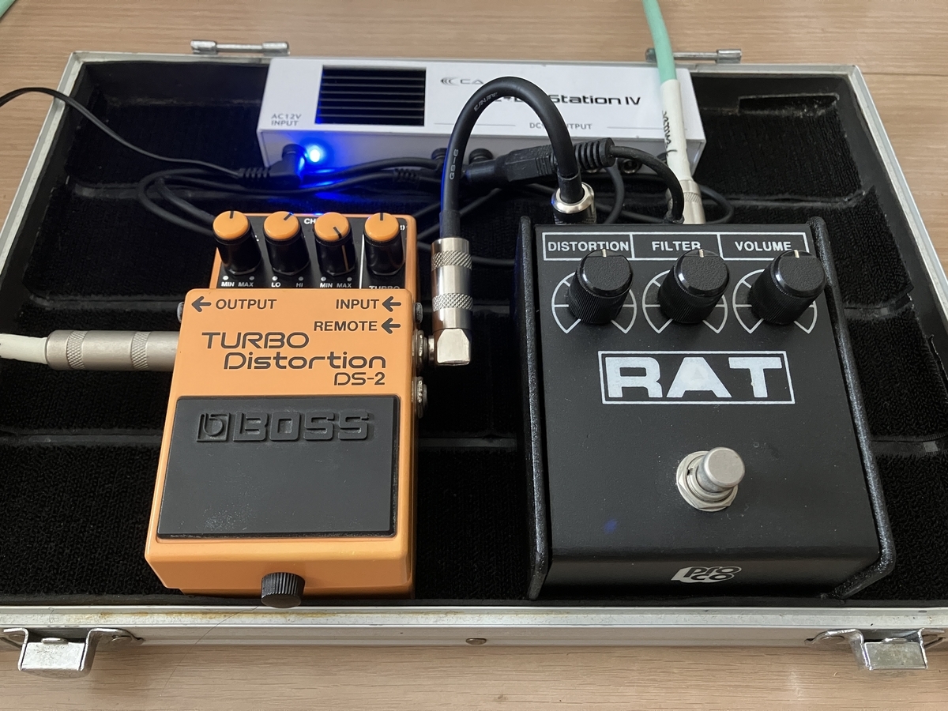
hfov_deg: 63.4
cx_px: 474
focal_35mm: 28
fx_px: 767
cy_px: 356
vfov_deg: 49.7
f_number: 1.8
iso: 640
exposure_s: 1/30
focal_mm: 3.99
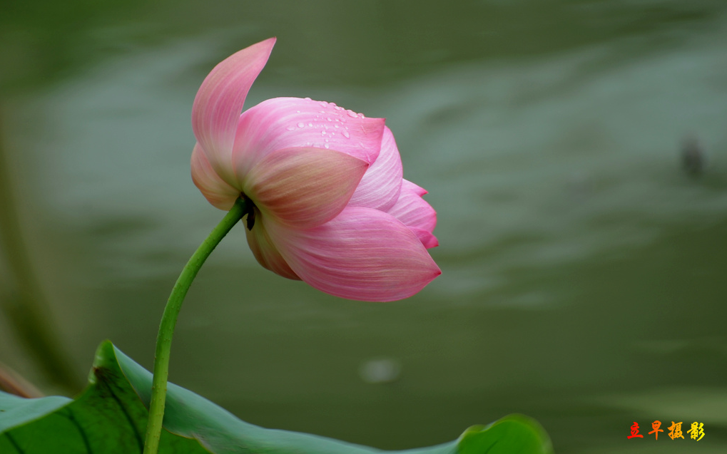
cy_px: 226
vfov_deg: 4.3
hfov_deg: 6.8
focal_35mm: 307
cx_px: 363
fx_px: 6083
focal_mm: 300
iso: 200
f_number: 5.6
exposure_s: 1/30
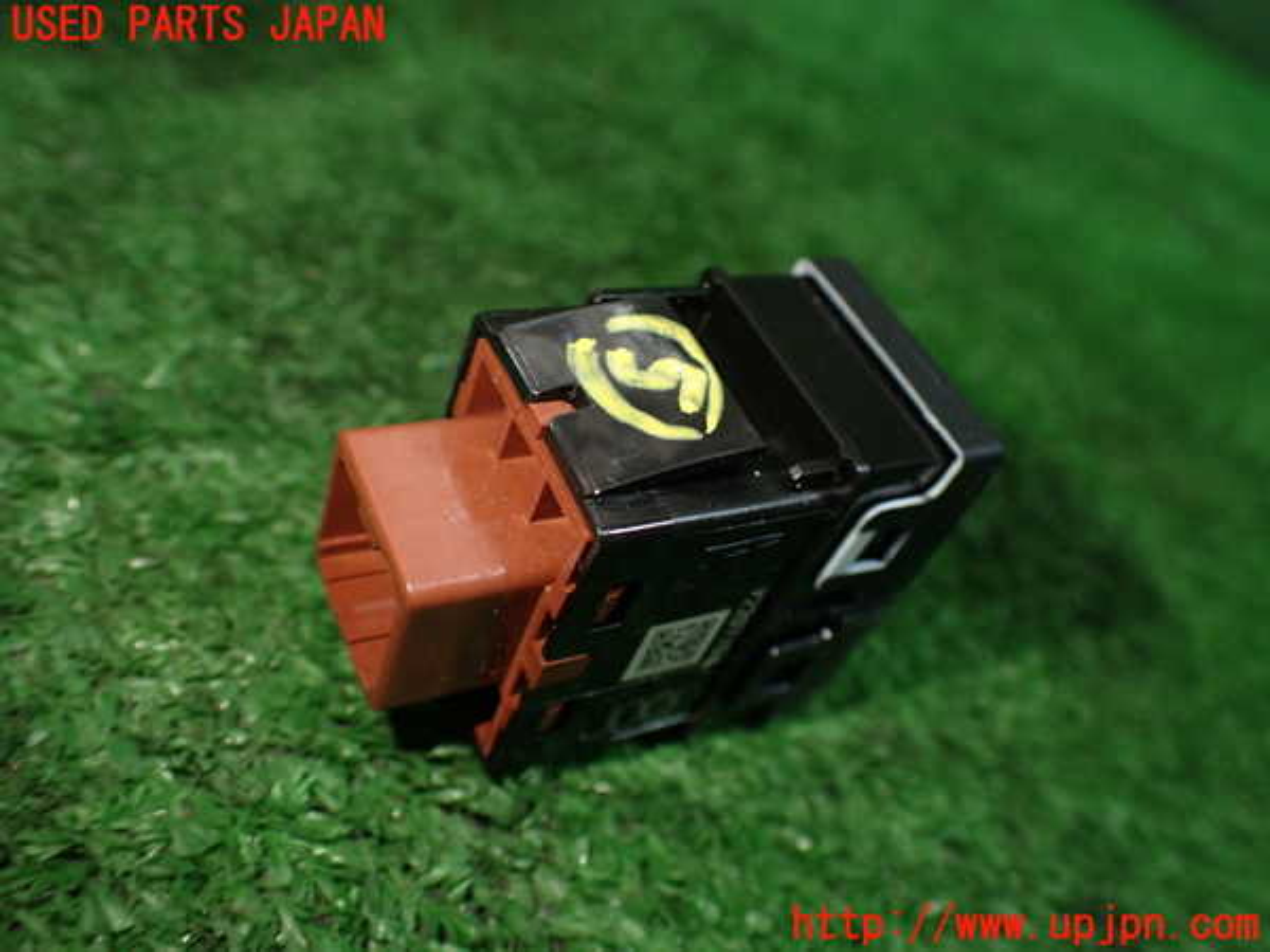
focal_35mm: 30
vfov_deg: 46.8
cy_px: 476
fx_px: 1101
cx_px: 635
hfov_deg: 60.0
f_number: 2.3
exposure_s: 1/125
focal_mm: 5.4
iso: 320
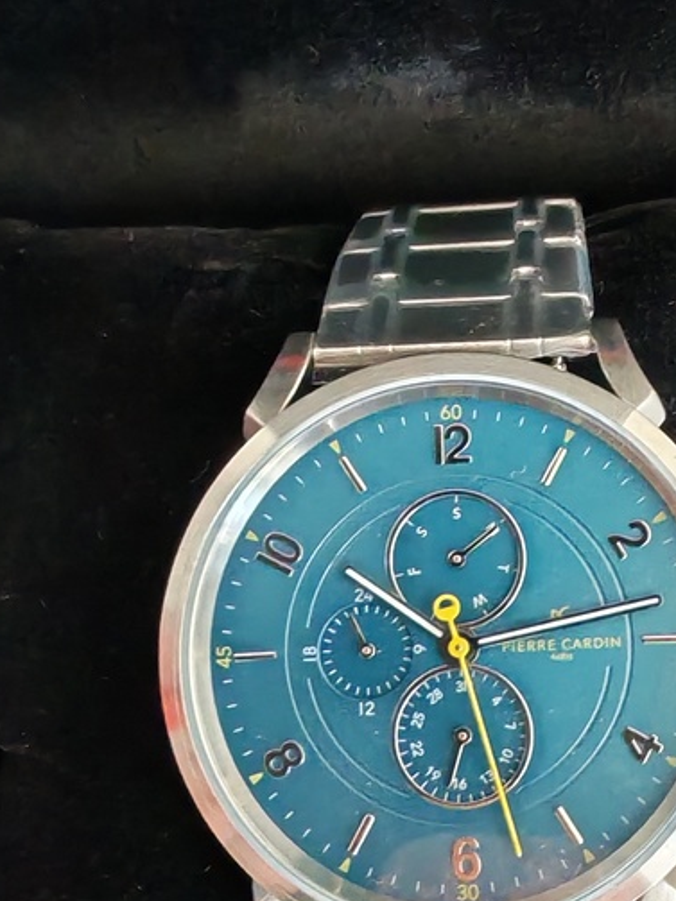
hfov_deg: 26.0
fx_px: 1433
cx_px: 550
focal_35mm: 55
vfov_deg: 34.9
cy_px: 394
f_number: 2.2
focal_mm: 1.96
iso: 250
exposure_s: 1/33
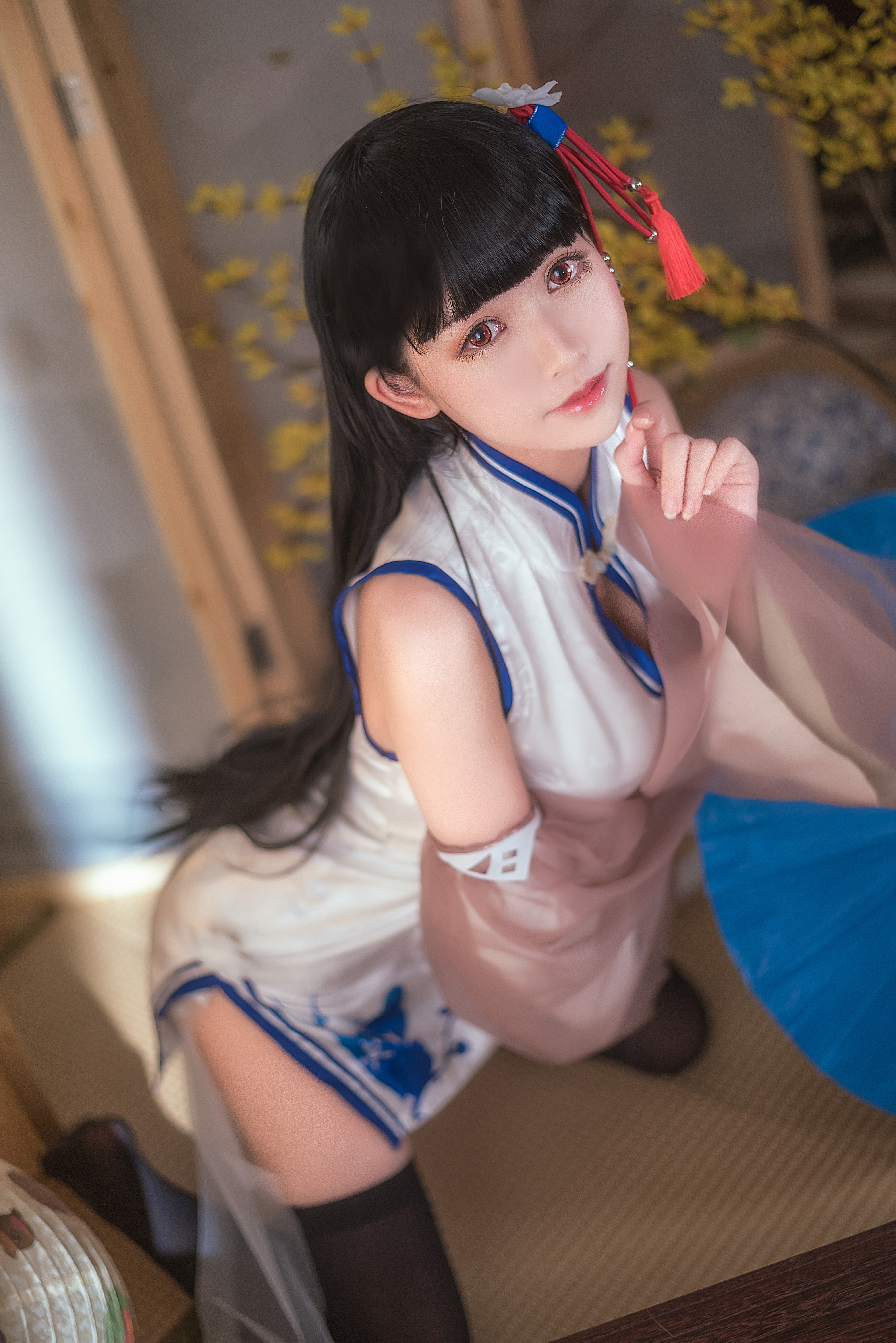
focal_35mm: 50
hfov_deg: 27.0
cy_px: 672
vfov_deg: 39.6
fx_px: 1865
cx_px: 448
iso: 320
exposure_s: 1/125
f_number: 1.8
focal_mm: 50
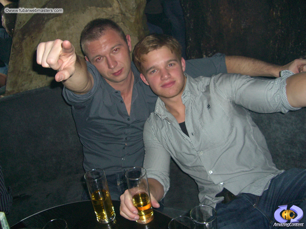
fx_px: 336
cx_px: 153
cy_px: 114
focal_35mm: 38
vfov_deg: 37.7
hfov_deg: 49.0
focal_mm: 7.9
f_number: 2.8
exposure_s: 1/60
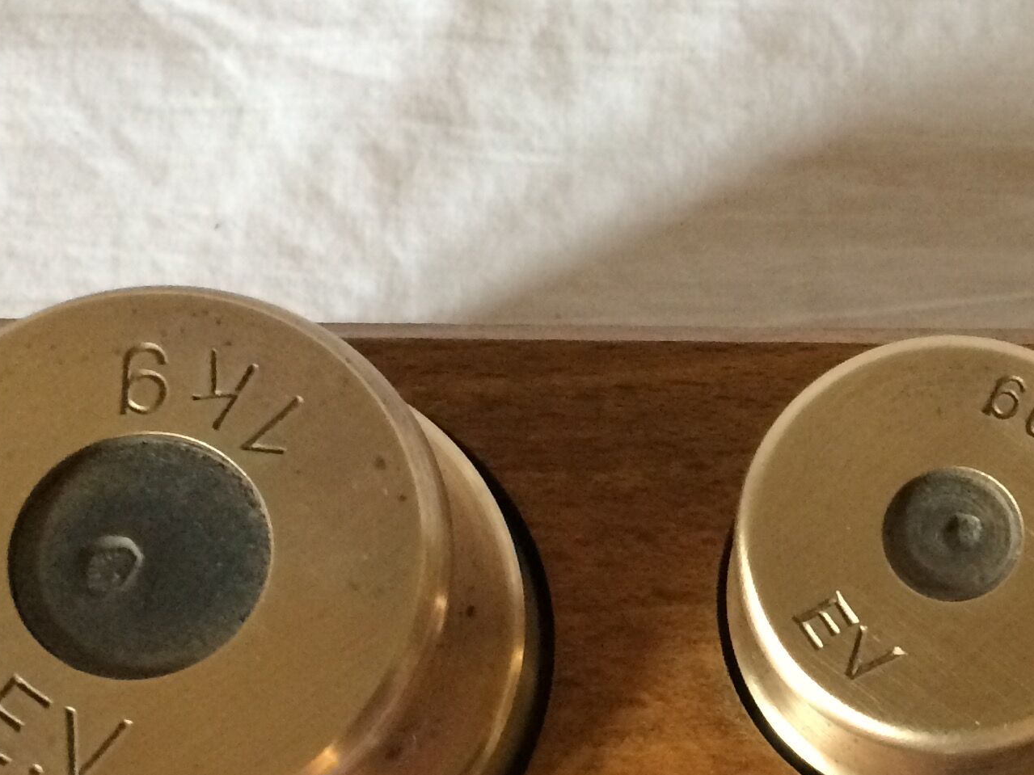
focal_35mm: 74
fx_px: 2210
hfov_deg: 25.5
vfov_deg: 19.6
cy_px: 677
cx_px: 946
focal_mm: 4.15
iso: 320
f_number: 2.2
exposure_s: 1/20
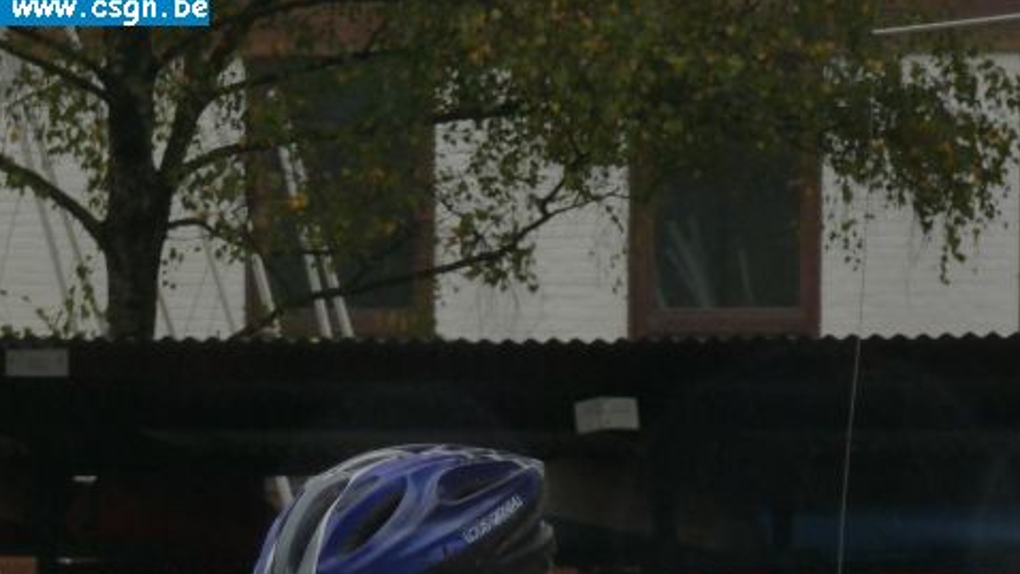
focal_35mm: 337
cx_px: 510
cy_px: 664
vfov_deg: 3.6
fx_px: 9116
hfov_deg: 6.4
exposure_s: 1/50
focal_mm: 29.1
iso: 160
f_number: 4.8
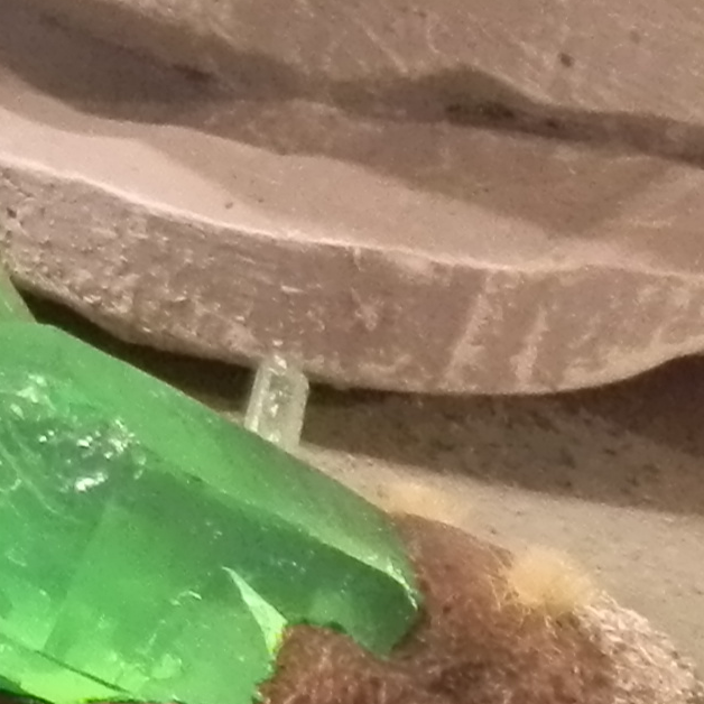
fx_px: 3889
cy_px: -427
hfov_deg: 8.9
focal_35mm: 169
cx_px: -1206
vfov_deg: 10.0
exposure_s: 1/60
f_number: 3.1
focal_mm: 5
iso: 400
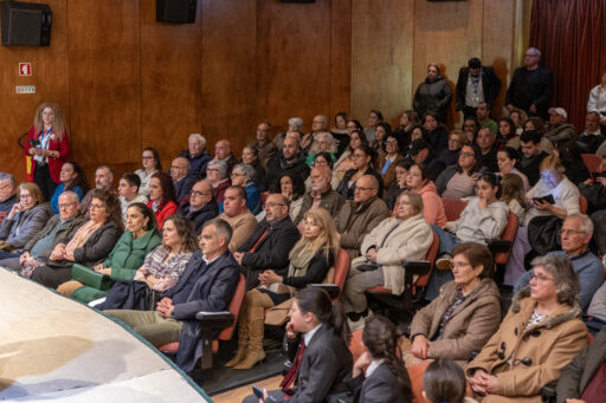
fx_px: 841
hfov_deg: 39.6
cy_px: 202
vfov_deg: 27.0
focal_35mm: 50
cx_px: 303
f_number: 2.8
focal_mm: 50
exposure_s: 1/50
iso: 6400
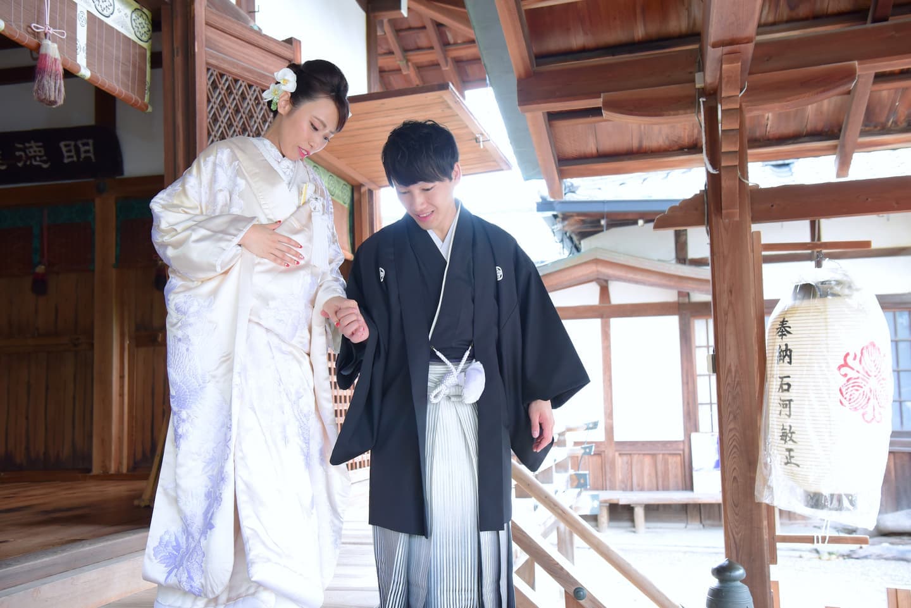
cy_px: 304
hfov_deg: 50.7
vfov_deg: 35.1
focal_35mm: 38
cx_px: 456
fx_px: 962
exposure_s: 1/200
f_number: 5.6
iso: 2000
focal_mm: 38
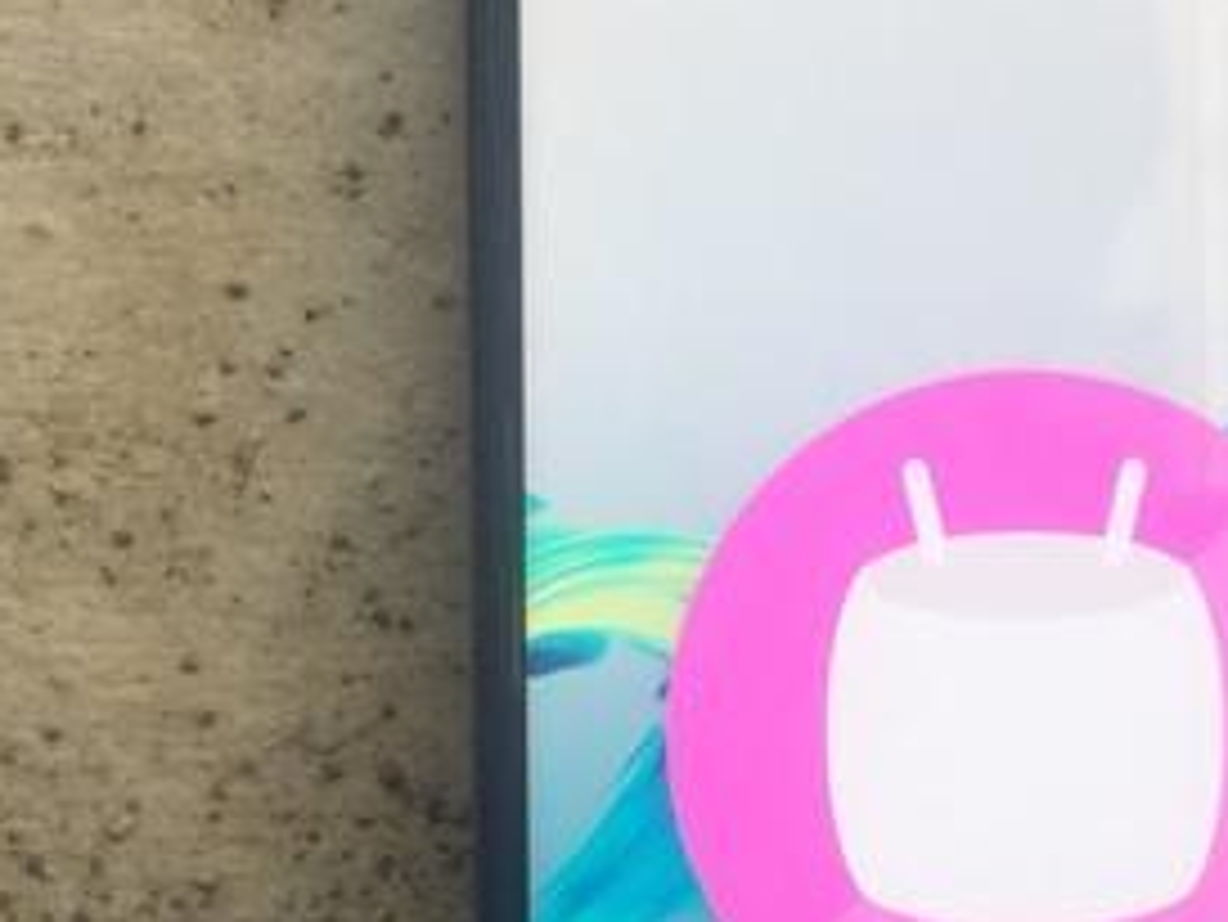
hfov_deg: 22.7
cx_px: 954
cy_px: 693
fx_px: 3017
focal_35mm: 85
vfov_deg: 17.3
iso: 32
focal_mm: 4.15
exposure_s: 1/50
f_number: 2.2
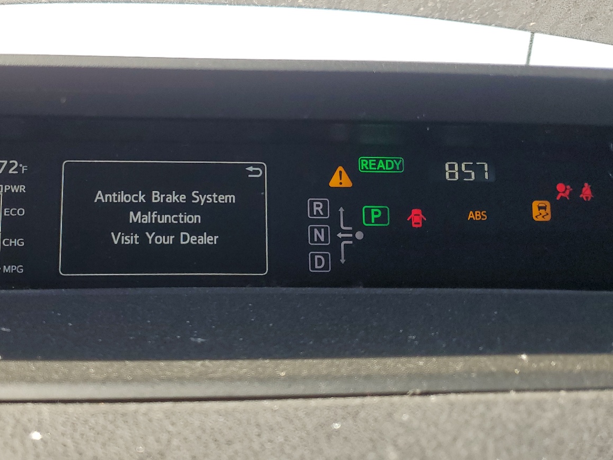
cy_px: 157
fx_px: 638
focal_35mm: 36
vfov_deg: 39.2
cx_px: 195
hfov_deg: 50.3
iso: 50
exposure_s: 1/417
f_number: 1.5
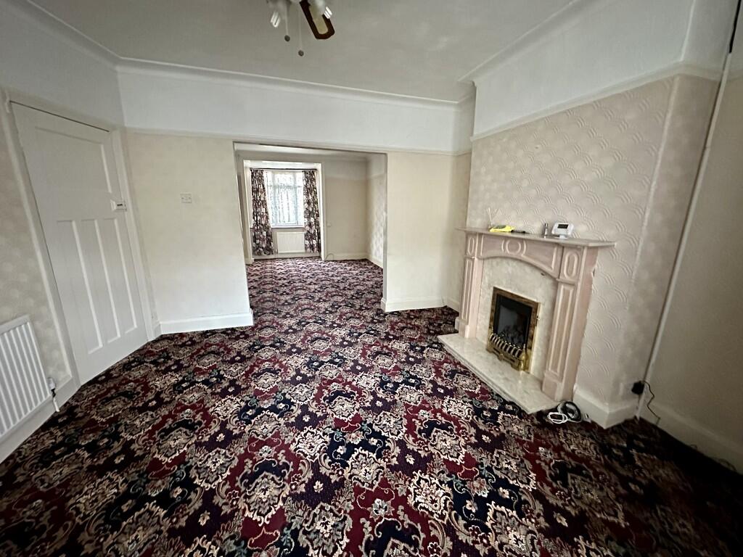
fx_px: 300
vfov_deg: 85.7
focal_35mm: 14
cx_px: 372
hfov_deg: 102.1
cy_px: 278
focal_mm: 2.22
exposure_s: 1/51
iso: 1250
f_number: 2.2
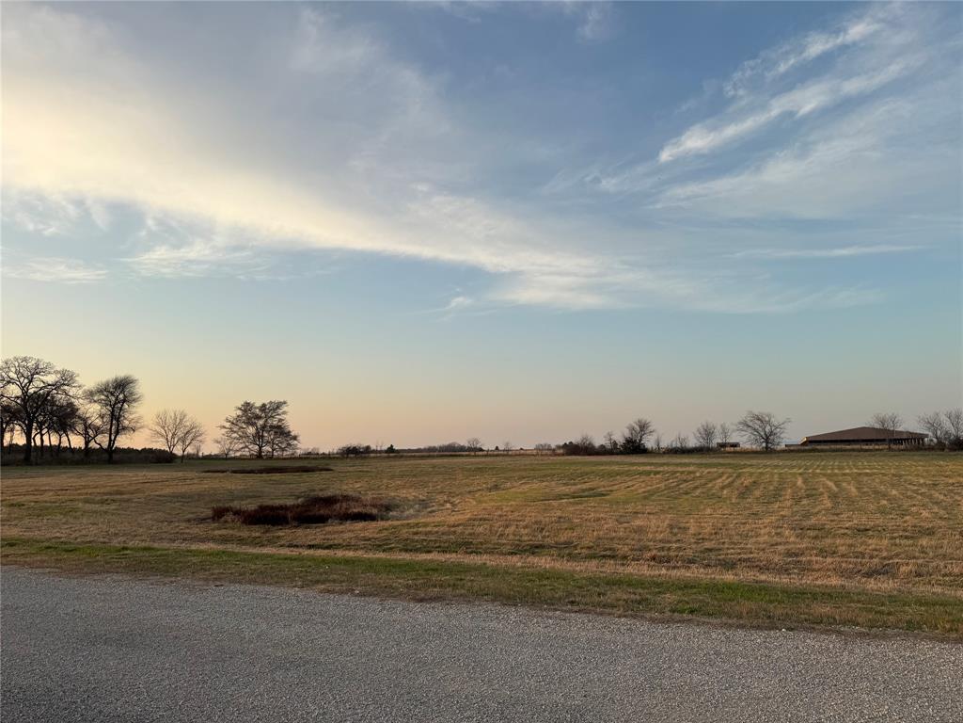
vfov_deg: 56.8
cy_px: 362
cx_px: 482
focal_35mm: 24
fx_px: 668
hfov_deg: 71.6
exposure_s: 1/1923
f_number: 1.78
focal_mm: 6.76
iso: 80
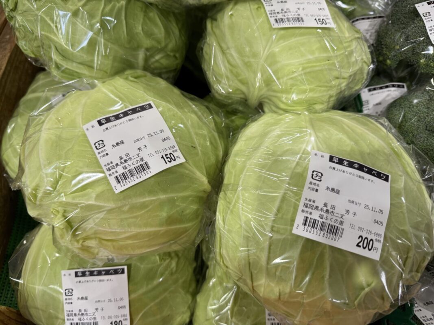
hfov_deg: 71.6
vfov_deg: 56.8
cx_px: 217
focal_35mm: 24
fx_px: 301
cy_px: 162
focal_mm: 6.76
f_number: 1.78
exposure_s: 1/120
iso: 160
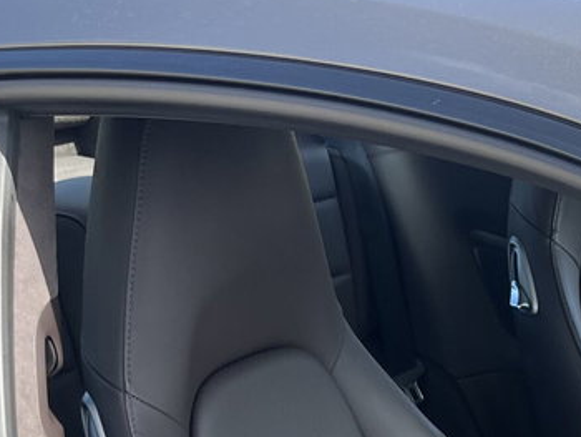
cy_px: 615
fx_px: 1276
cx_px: 536
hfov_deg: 24.8
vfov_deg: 17.8
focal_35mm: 76
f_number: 1.6
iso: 50
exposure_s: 1/649
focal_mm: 5.1
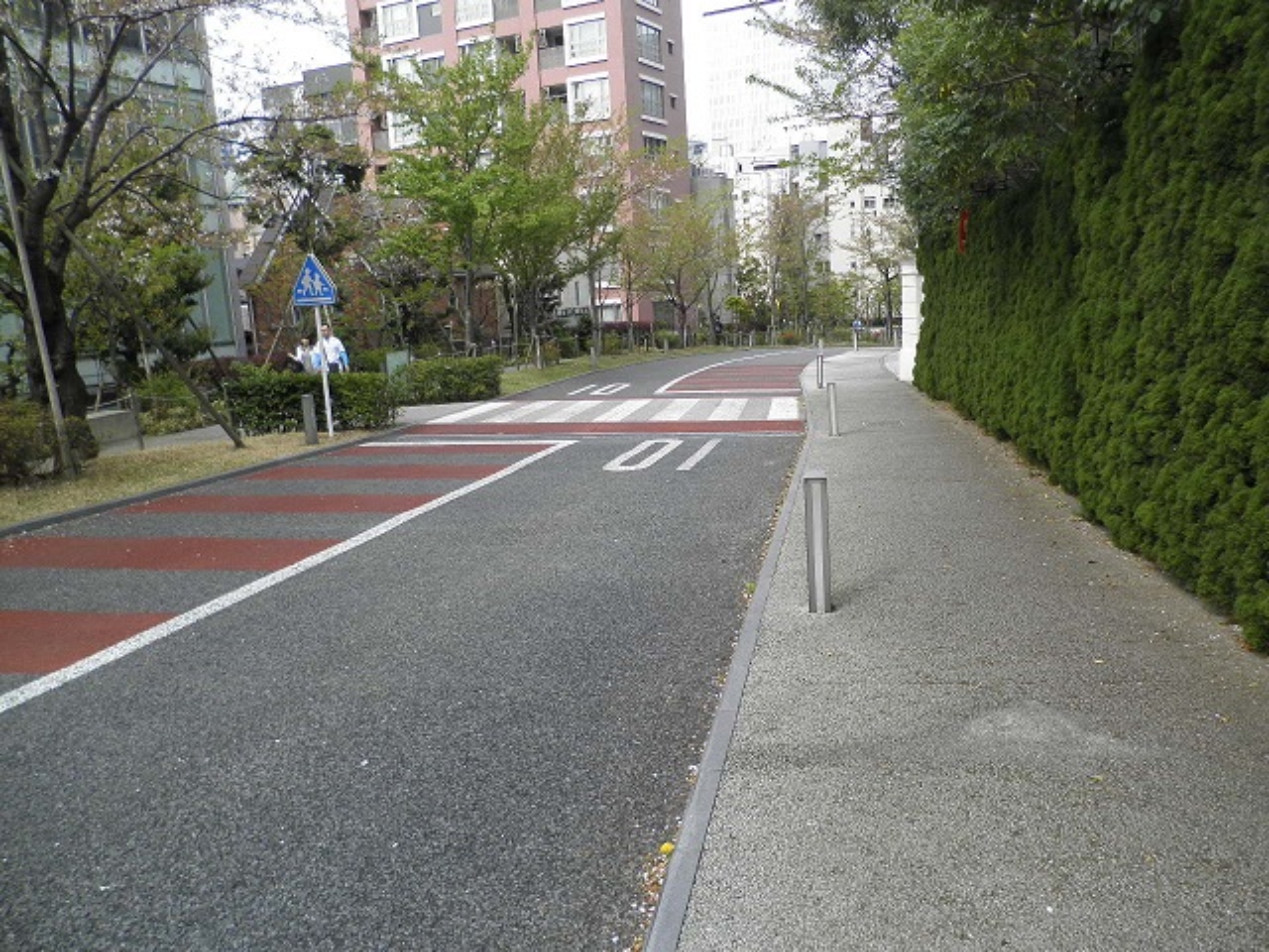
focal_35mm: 27
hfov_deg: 65.3
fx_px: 990
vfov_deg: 51.4
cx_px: 634
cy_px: 476
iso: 64
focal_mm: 4.9
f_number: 3.2
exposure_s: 1/250
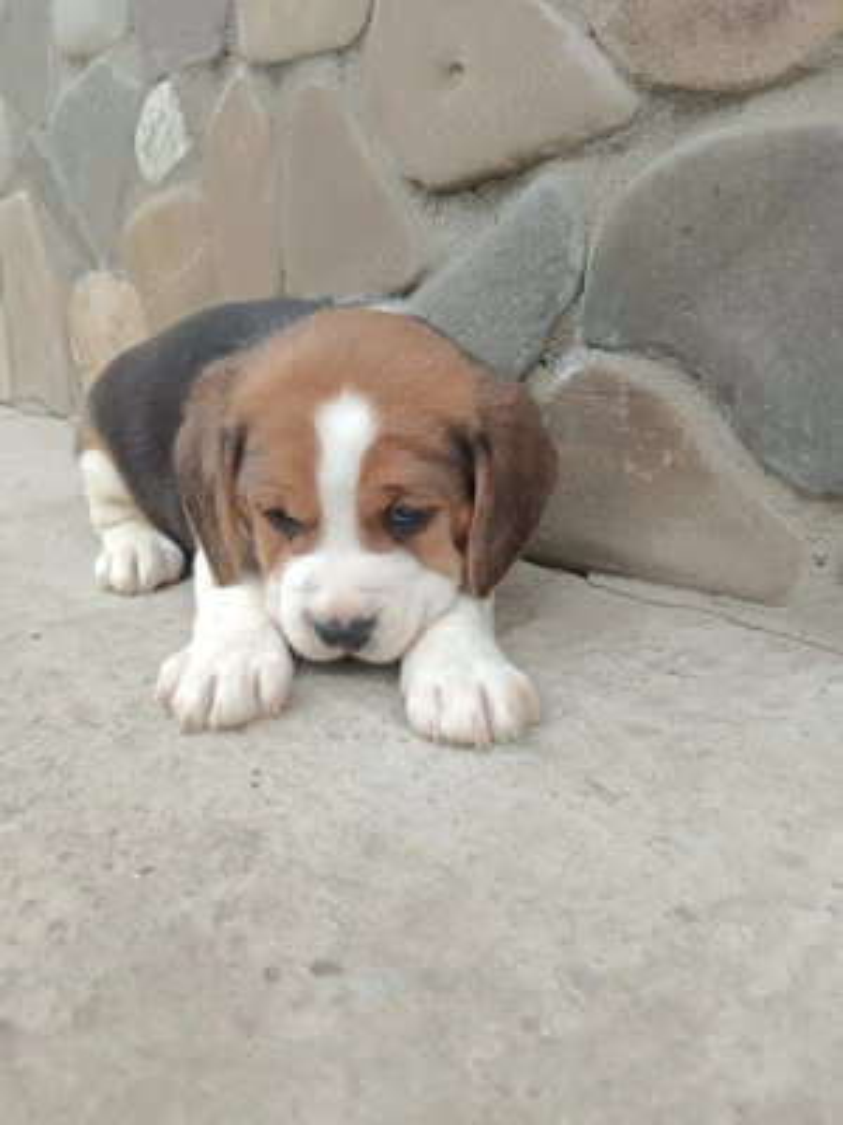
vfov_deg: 65.3
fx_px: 877
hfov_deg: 51.4
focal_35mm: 27
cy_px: 562
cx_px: 422
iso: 166
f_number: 1.9
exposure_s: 1/100
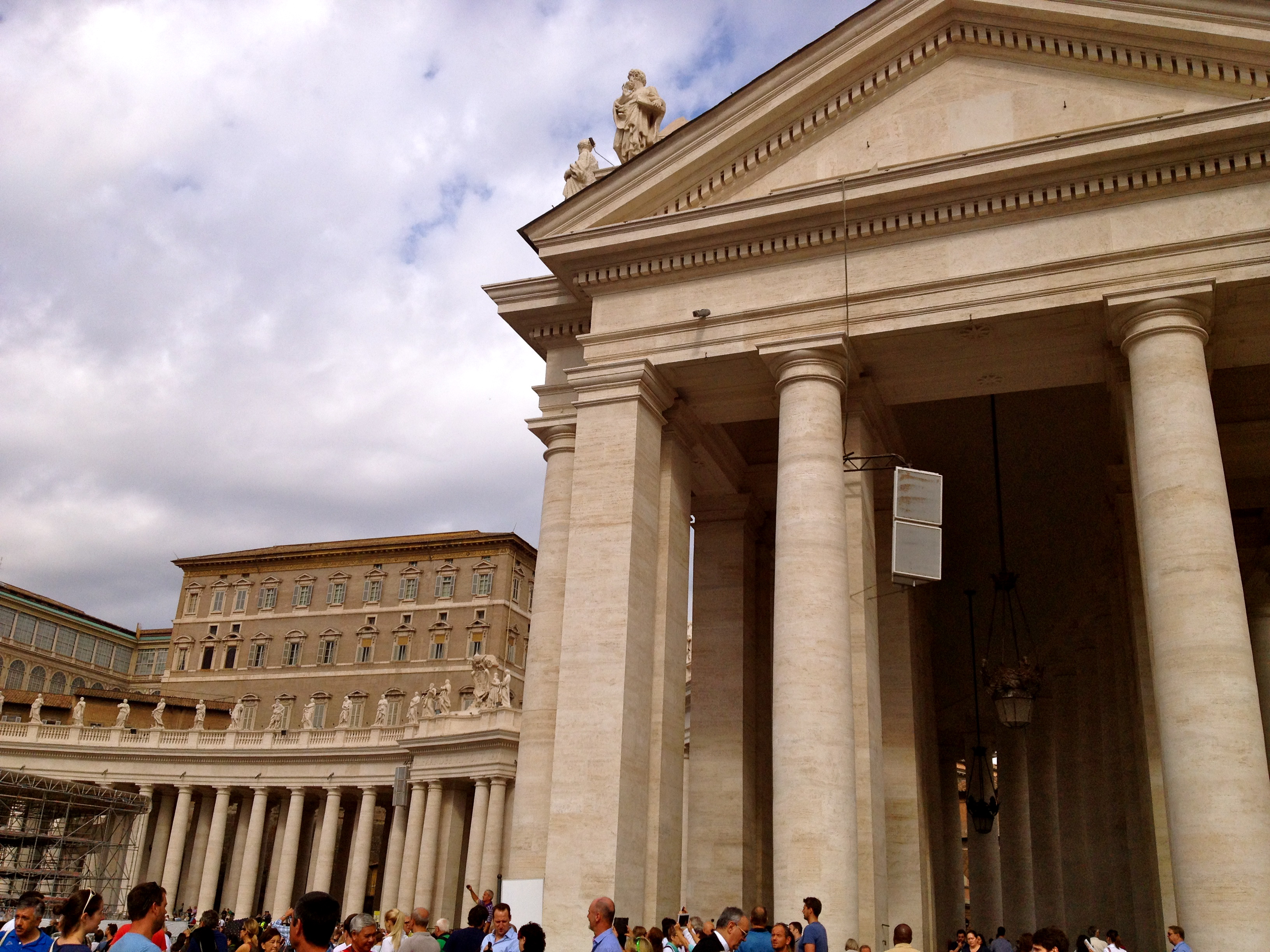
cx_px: 635
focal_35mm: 35
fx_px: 1284
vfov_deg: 40.7
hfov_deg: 52.6
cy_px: 476
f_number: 2.4
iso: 50
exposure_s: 1/2123
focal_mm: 4.28
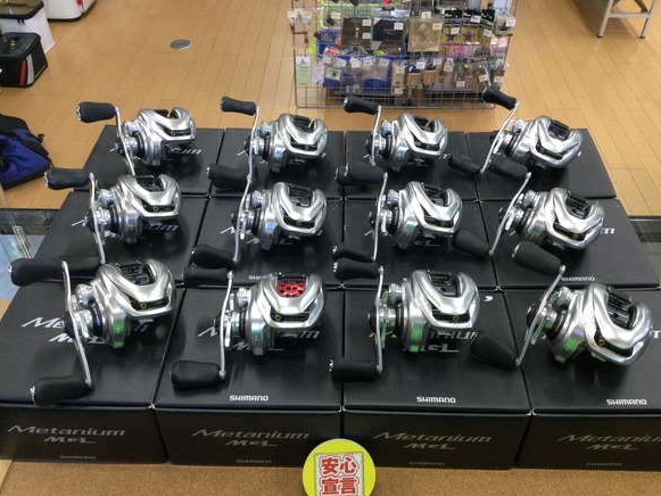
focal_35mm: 32
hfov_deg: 56.8
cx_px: 339
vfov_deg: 44.2
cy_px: 255
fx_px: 611
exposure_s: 1/30
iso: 40
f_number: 2.4
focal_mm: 3.3
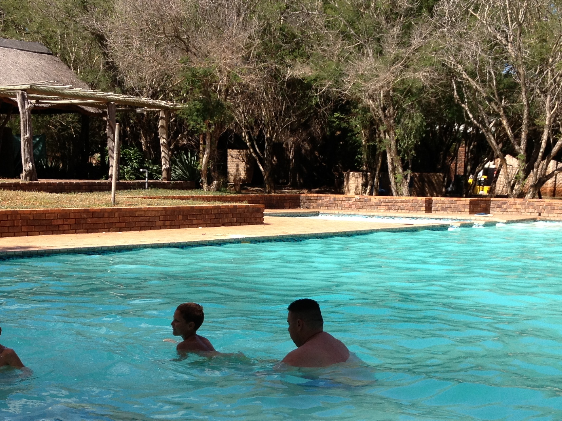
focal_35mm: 69
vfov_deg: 20.9
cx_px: 244
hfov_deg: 28.1
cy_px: 375
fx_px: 1120
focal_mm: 4.28
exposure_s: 1/1227
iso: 50
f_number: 2.4
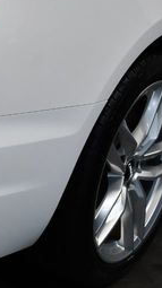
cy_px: 108
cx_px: -161
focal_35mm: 116
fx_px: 888
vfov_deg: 18.4
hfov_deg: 9.7
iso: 500
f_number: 3.8
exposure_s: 1/250
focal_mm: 22
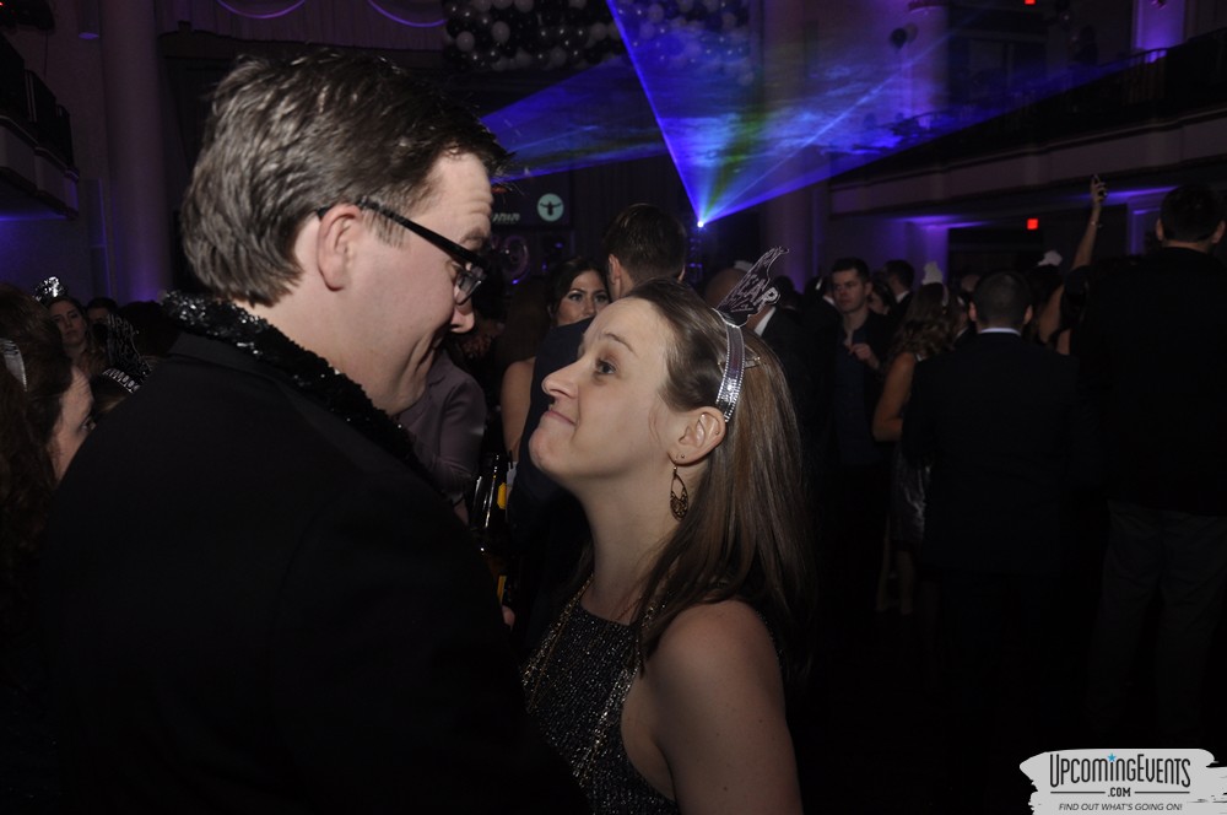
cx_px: 614
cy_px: 408
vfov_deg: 41.6
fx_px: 1072
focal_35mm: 32
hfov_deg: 59.6
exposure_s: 1/60
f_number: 5
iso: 400
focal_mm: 21
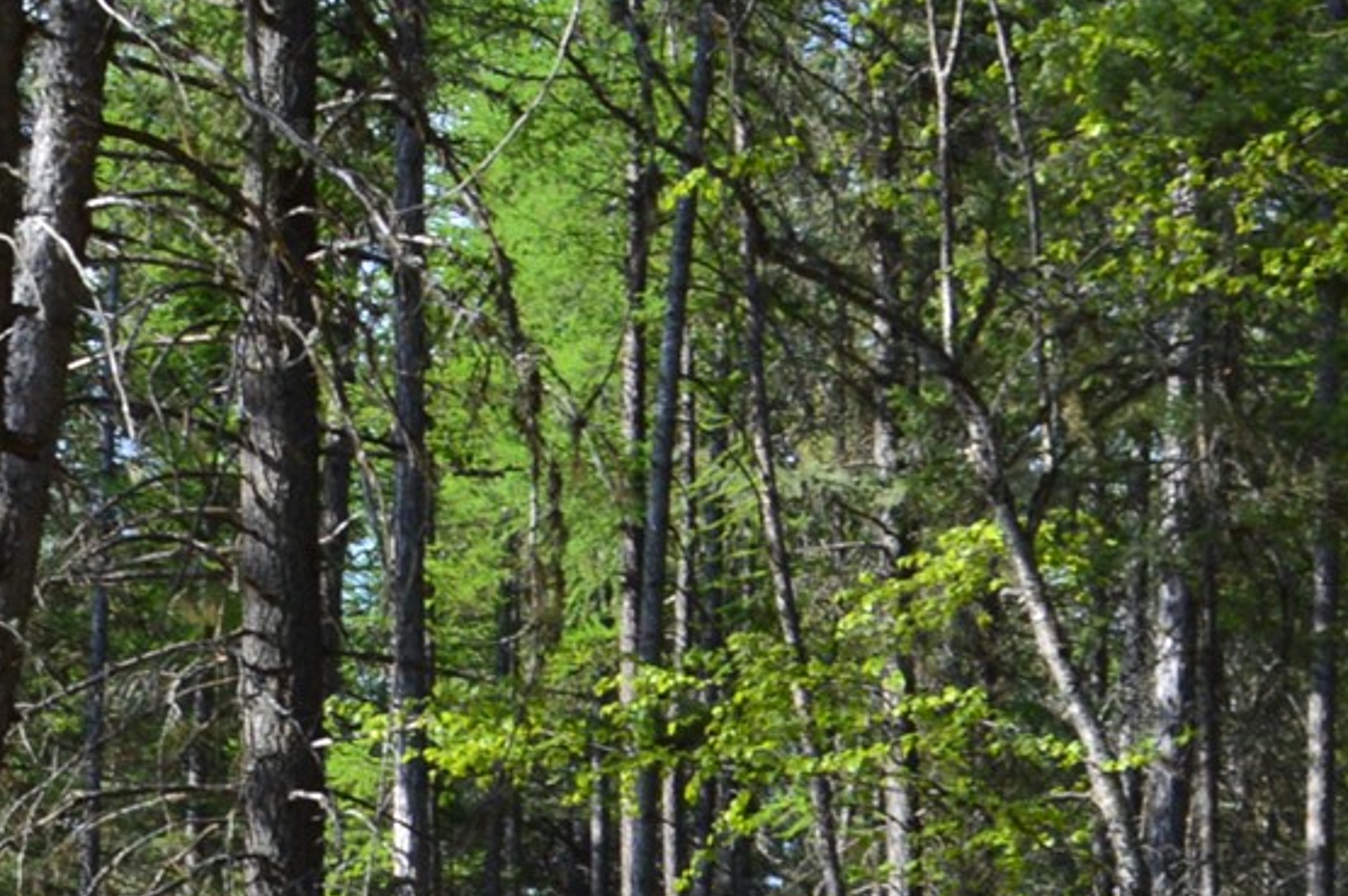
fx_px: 5275
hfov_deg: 14.5
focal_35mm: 141
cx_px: 341
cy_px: 1712
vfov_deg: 9.2
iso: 400
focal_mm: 24
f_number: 10
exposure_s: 1/200
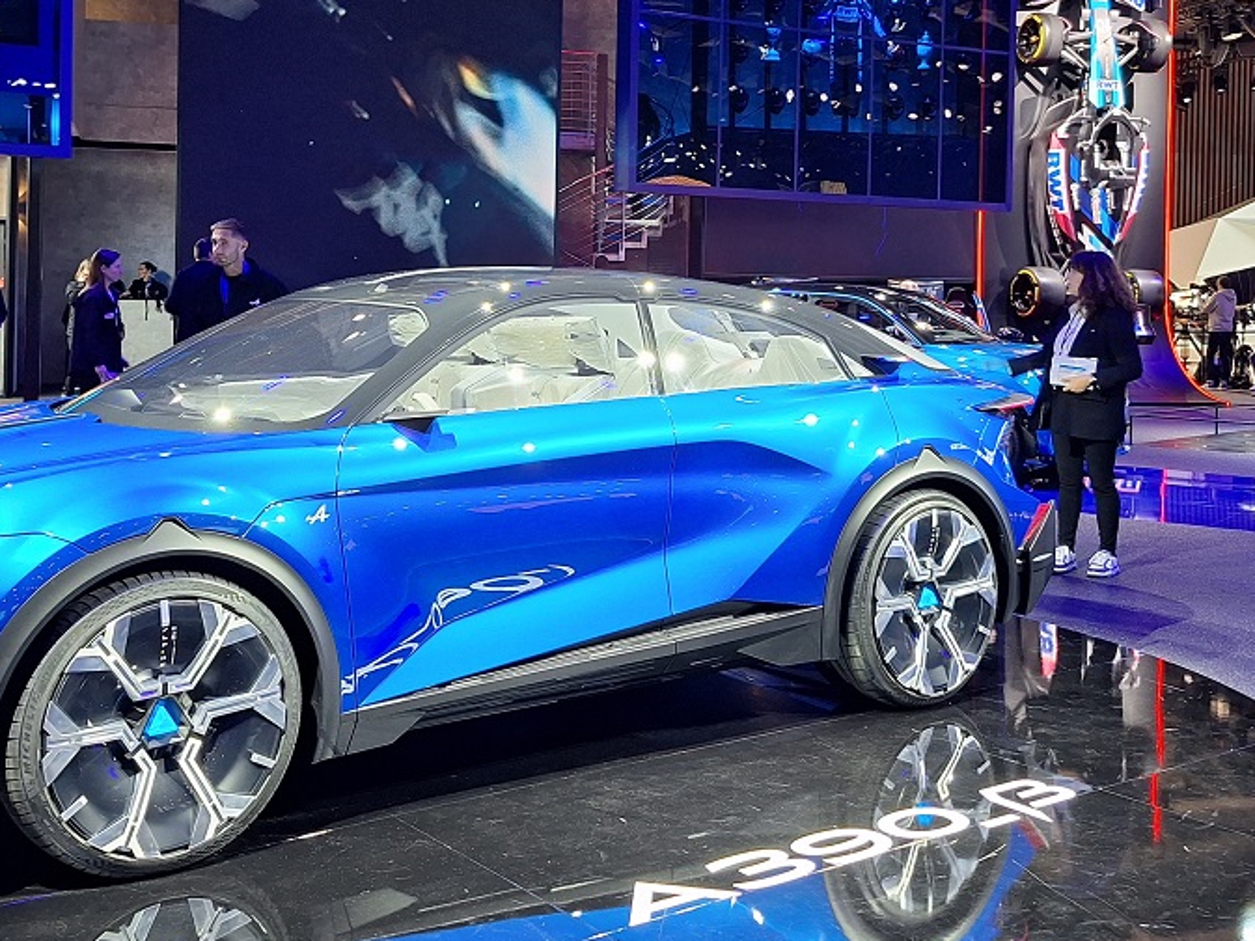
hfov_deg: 45.7
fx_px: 1487
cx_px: 556
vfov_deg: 34.7
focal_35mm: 41
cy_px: 296
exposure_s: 1/50
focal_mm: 5.54
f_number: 1.8
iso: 80
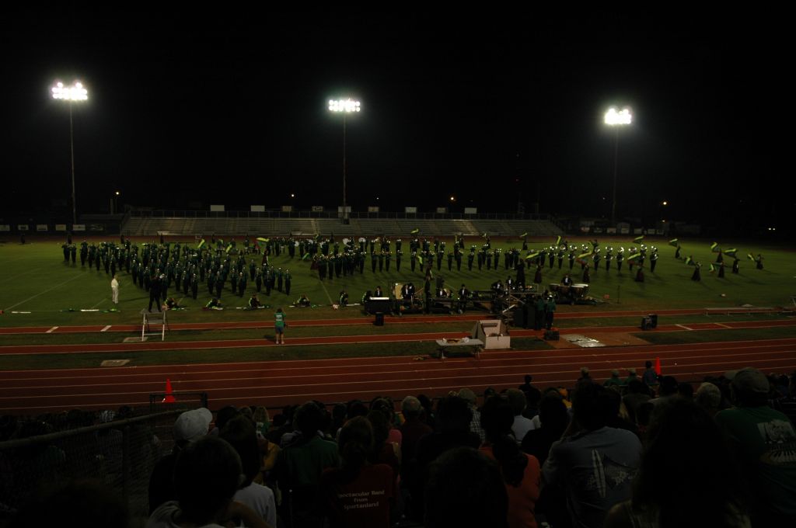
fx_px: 563
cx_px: 398
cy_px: 264
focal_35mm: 26
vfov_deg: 50.3
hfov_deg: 70.5
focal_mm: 17
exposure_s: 1/60
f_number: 2.8
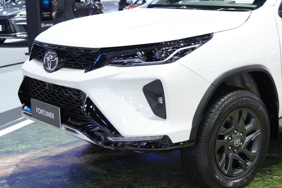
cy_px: 70
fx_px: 454
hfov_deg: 33.5
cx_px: 224
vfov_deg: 23.3
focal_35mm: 58
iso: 1250
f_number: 4
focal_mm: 35
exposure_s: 1/200
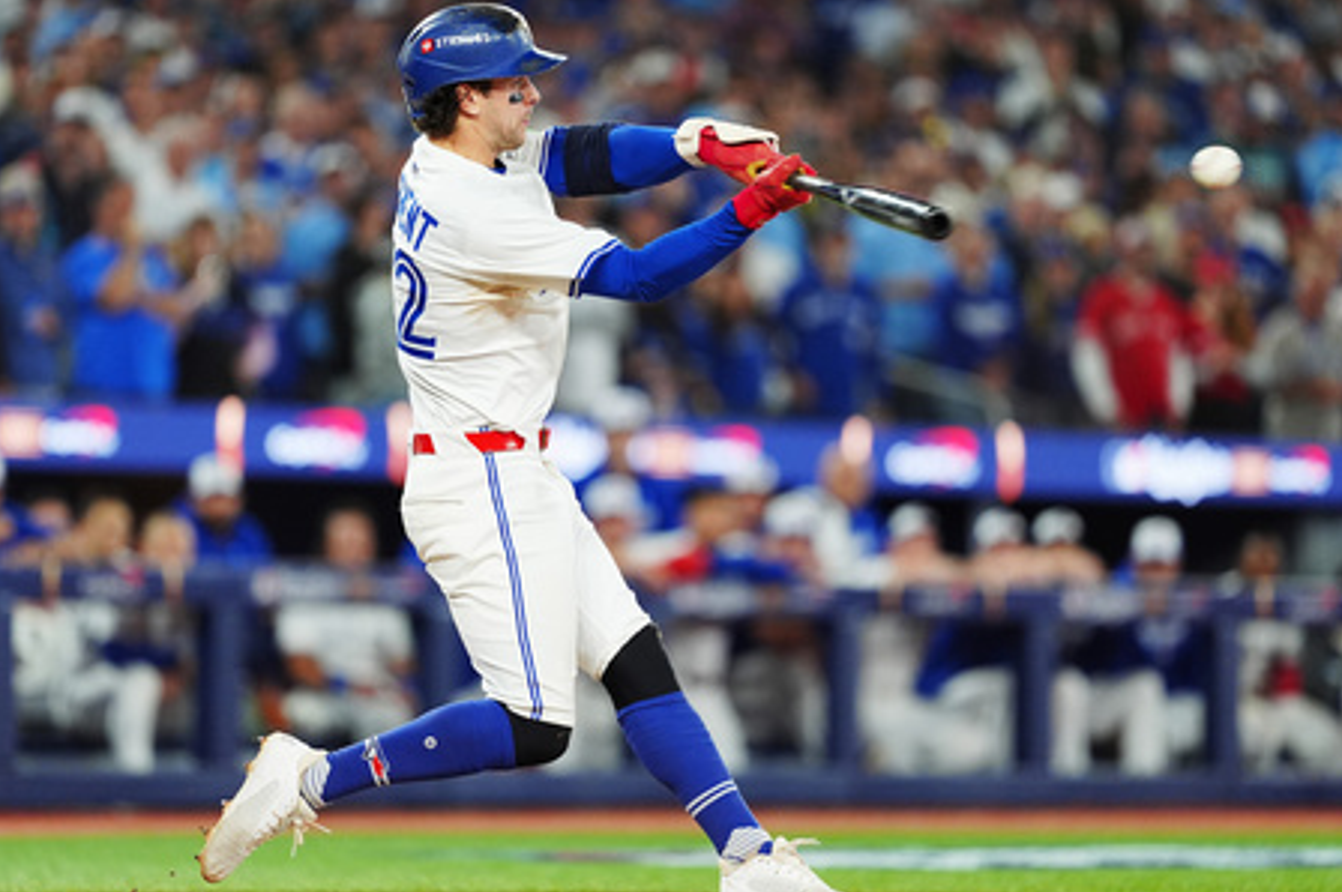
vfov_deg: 4.0
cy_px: 430
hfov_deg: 6.0
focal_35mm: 343
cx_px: 665
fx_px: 12777
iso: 2000
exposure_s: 1/2000
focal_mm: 300
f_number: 2.8
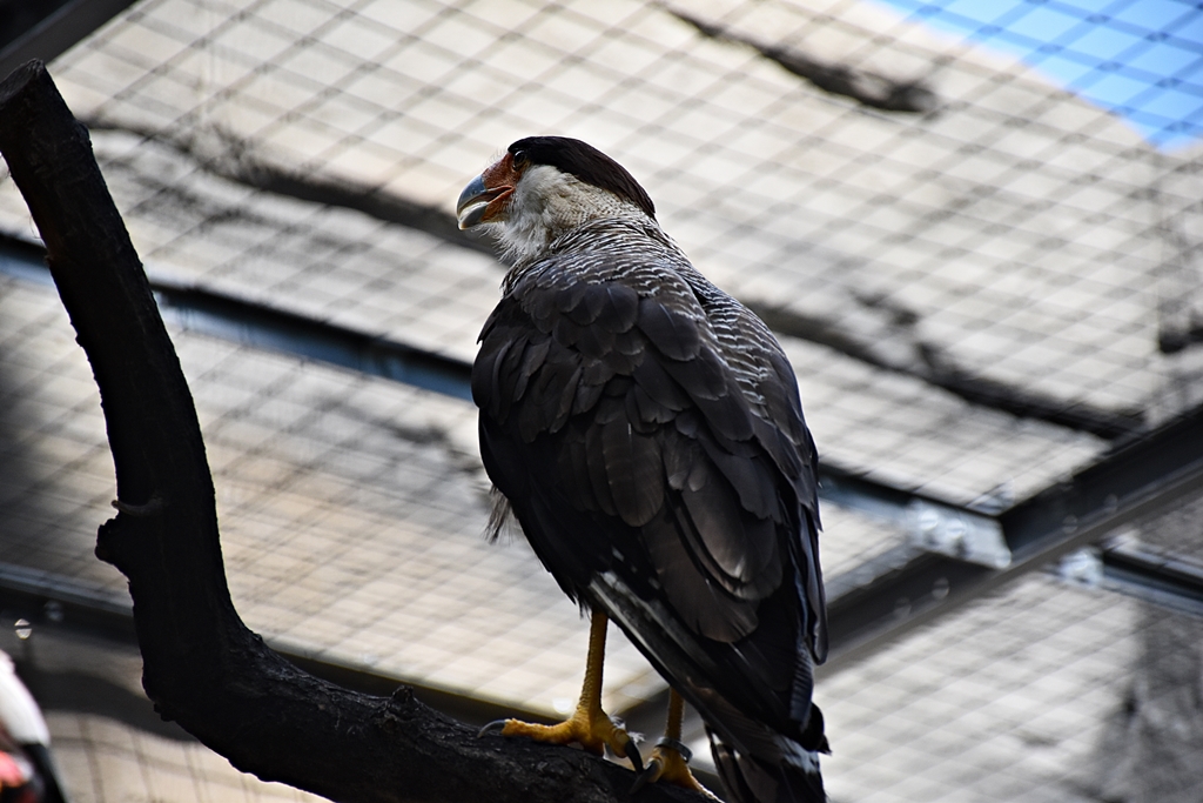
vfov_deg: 6.5
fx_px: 7018
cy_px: 402
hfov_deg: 9.8
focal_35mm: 210
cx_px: 602
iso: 800
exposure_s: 1/800
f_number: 5.6
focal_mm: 140
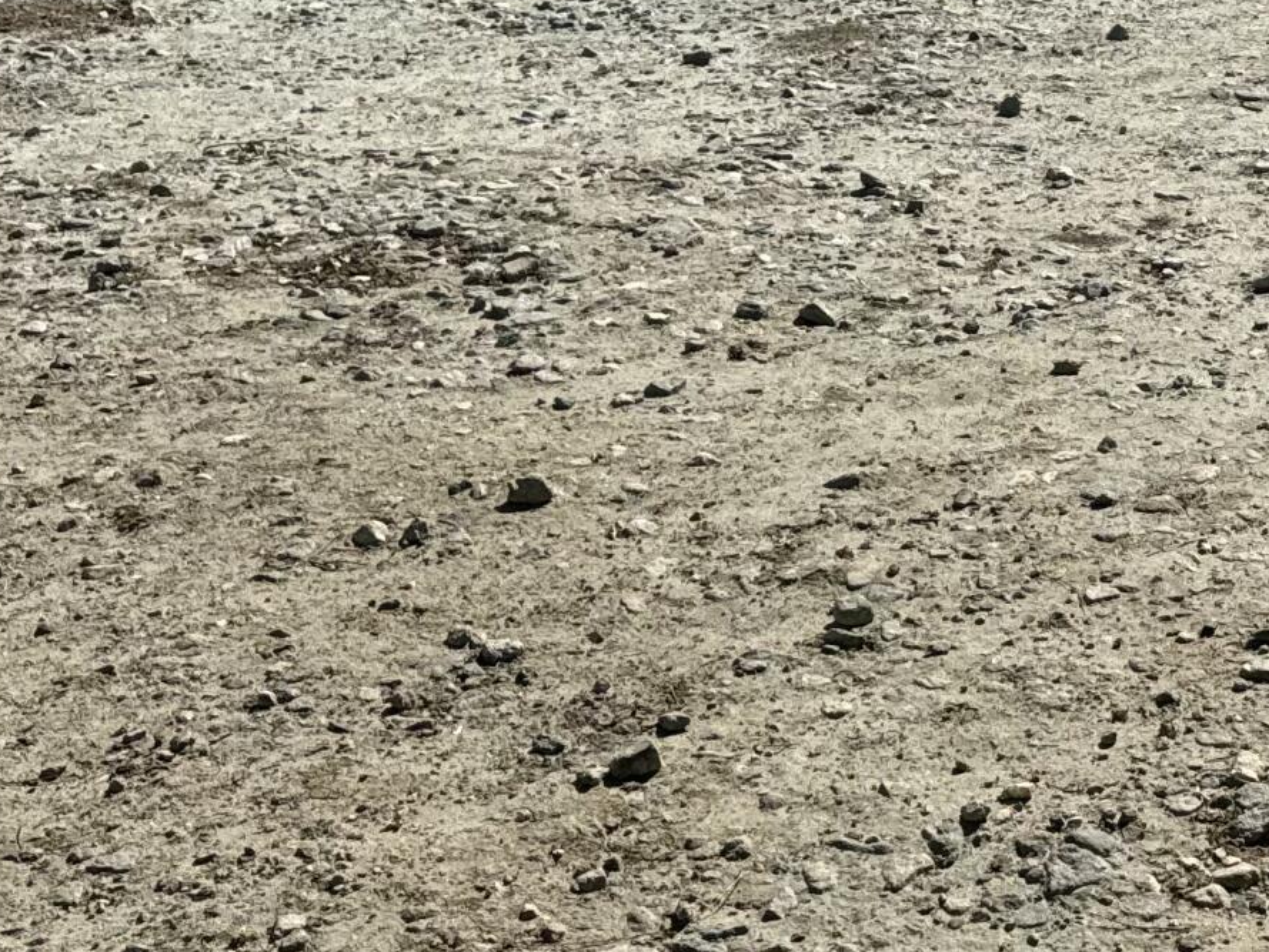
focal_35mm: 81
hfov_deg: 22.2
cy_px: -23
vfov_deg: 17.7
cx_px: 1527
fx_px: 2970
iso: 80
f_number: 1.78
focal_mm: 6.76
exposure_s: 1/7937
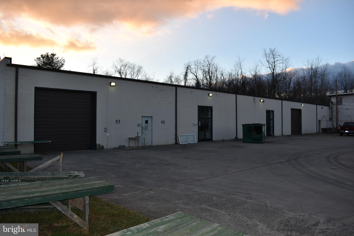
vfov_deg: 47.9
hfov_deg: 67.4
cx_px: 177
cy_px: 118
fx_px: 265
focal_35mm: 27
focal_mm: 18
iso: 140
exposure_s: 1/125
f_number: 5.6
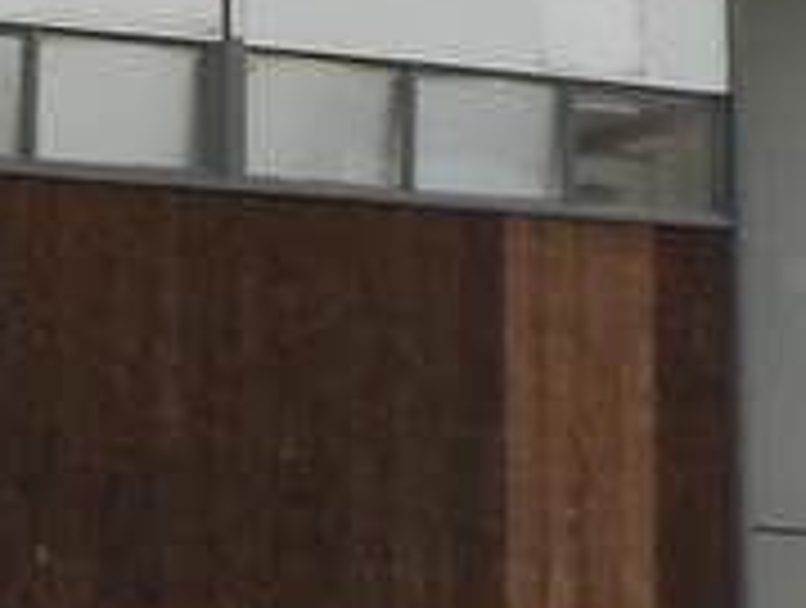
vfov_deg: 5.6
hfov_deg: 6.8
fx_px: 6159
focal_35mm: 264
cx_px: -1486
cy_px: -356
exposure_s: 1/250
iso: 80
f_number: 3.9
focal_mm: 6.7
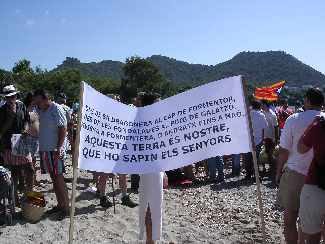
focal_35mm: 38
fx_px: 357
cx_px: 162
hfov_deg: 49.0
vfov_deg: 37.7
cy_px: 122
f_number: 5.6
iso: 100
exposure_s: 1/430
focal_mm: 5.8
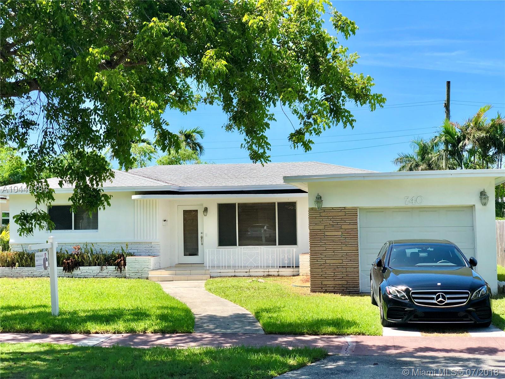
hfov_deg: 36.8
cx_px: 252
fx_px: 759
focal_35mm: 52
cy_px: 190
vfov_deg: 28.0
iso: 16
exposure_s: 1/704
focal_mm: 6
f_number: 2.4
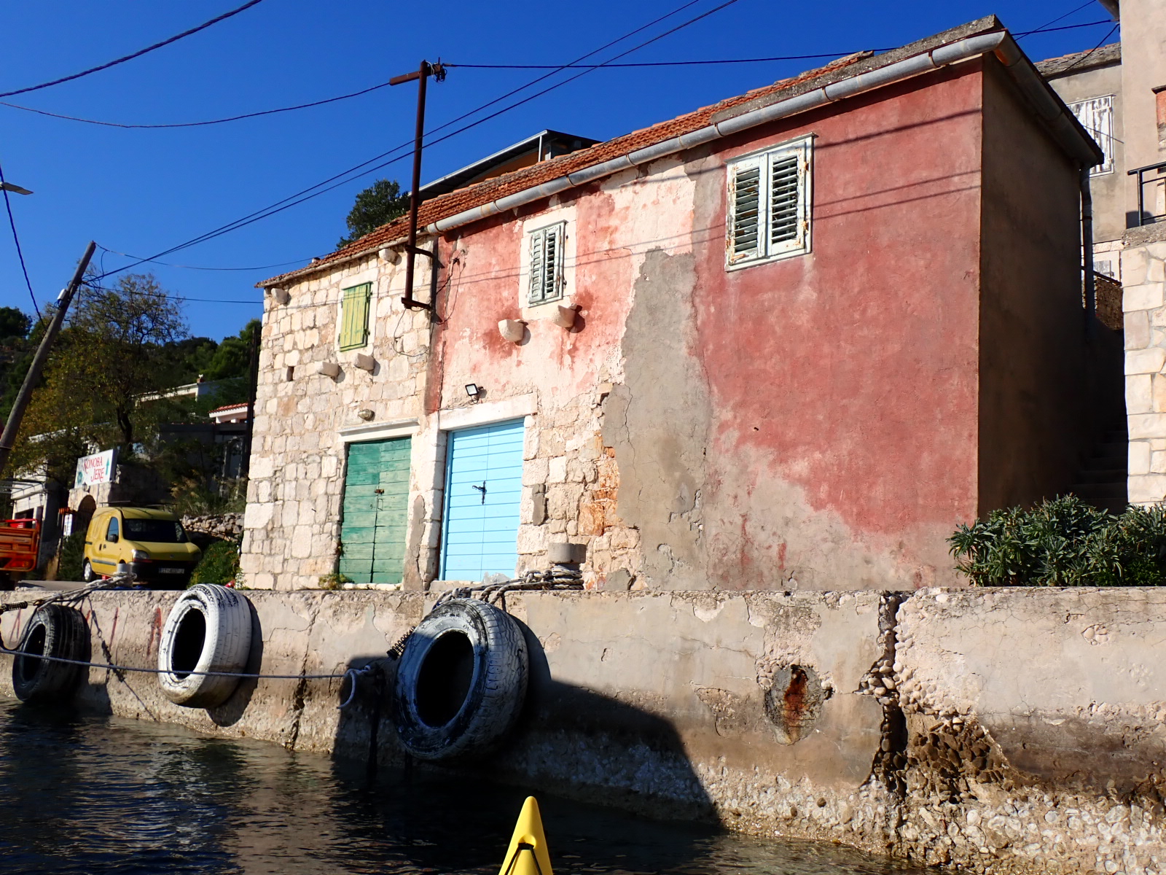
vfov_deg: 39.7
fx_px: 1213
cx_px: 583
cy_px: 438
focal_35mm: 36
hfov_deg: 51.4
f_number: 10
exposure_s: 1/250
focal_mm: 6.37
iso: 100
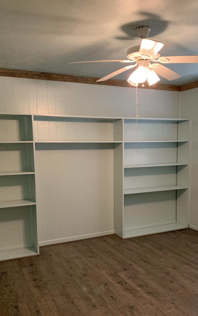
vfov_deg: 57.8
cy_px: 184
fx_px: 285
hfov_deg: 38.2
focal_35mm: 33
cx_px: 117
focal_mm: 4.25
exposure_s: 1/60
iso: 320
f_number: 1.8
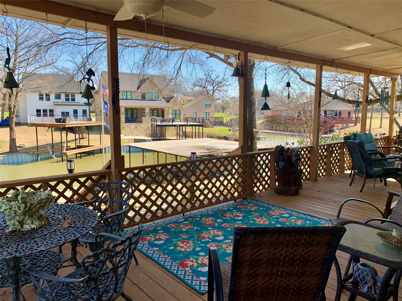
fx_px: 302
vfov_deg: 53.1
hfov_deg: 67.3
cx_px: 201
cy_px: 150
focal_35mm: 26
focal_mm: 4.25
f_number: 1.8
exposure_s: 1/616
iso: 25
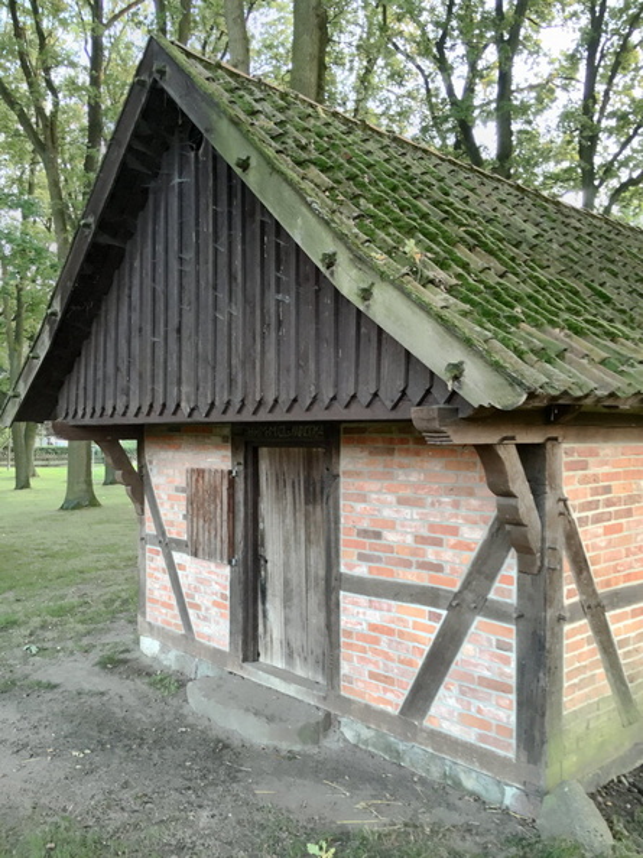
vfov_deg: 61.7
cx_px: 322
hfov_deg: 48.2
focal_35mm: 29
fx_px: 719
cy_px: 429
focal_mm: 4.15
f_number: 2.2
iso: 80
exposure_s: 1/20
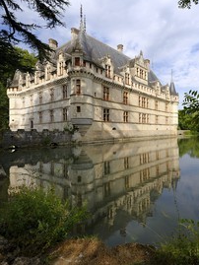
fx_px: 161
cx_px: 152
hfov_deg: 59.7
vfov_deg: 78.9
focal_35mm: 21
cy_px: 128
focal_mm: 14
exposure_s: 1/160
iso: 200
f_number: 13
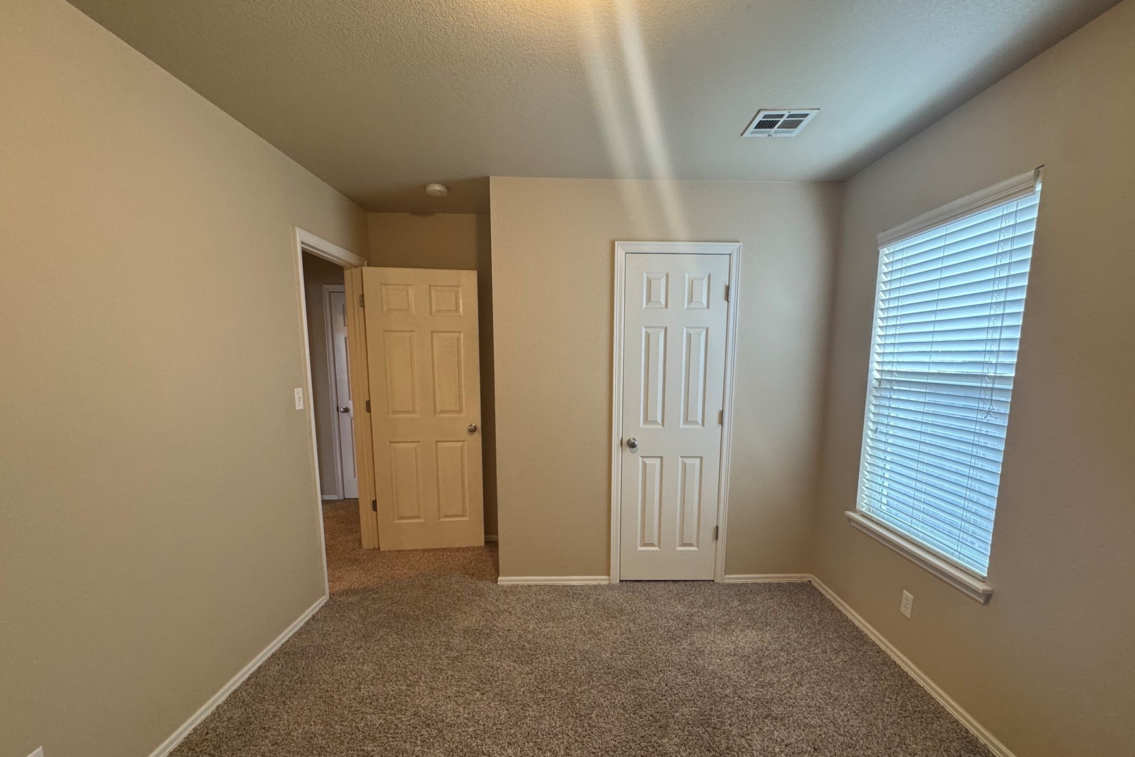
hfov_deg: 96.7
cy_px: 439
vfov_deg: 73.3
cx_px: 593
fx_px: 504
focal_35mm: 16
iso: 250
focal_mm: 2.22
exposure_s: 1/60
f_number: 2.2
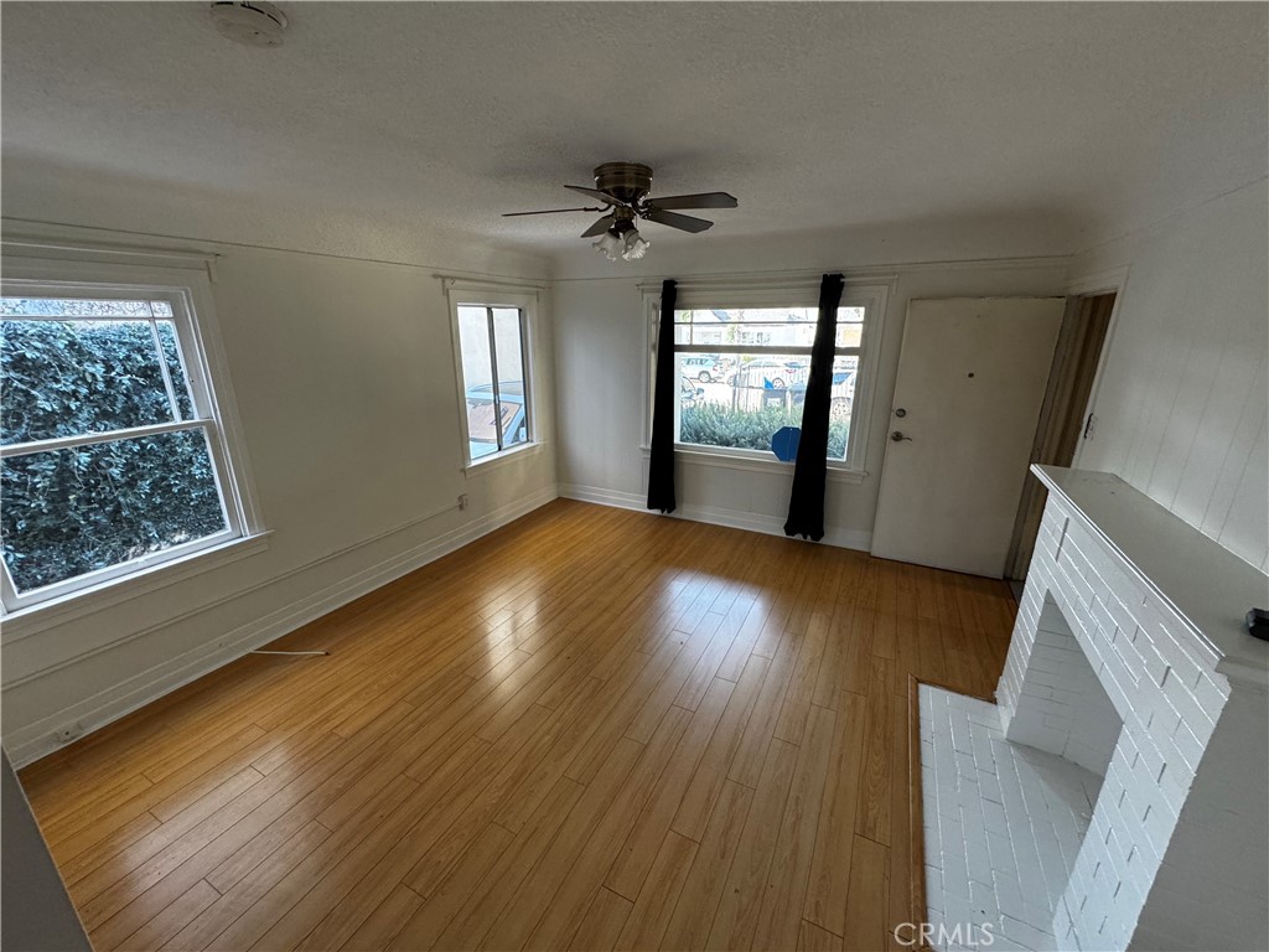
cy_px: 476
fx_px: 513
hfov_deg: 102.1
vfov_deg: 85.7
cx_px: 634
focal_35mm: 14
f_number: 2.2
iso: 250
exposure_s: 1/120
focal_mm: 2.22
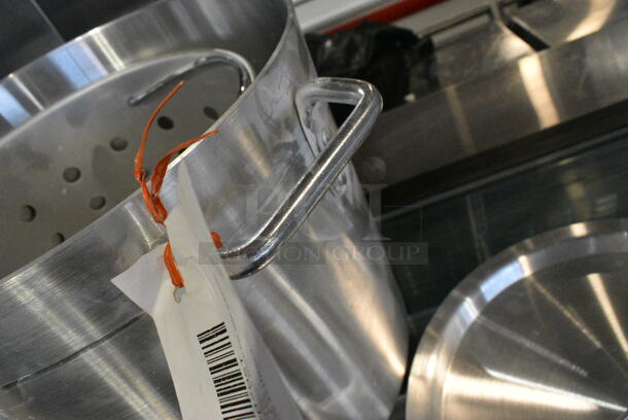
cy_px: 210
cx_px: 314
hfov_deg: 67.3
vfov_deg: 48.0
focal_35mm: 27
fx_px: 471
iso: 6400
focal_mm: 18
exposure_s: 1/500
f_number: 11
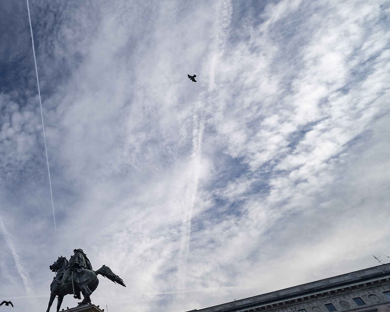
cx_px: 48
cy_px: 188
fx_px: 265
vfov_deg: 60.3
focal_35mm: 23
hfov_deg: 62.4
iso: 100
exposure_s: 1/400
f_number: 5.6
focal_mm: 12
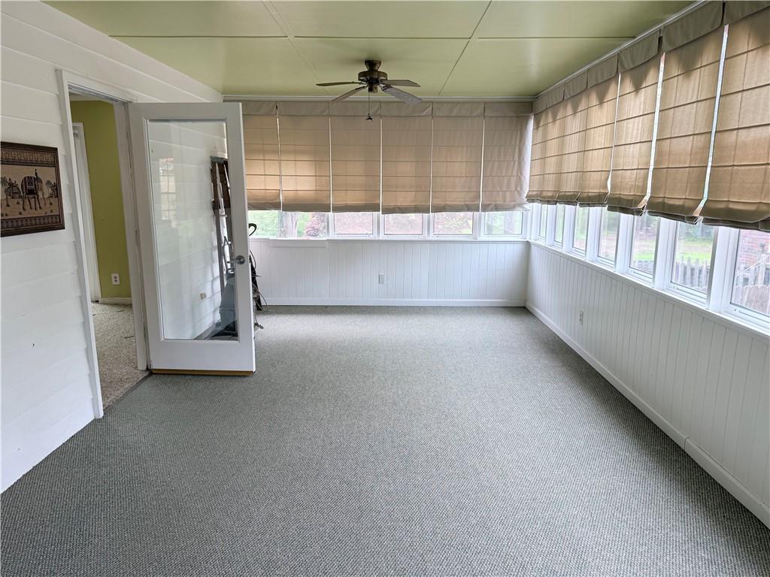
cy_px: 288
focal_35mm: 24
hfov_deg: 71.6
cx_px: 385
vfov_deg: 56.8
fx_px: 534
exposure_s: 1/121
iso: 50
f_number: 1.78
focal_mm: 6.76
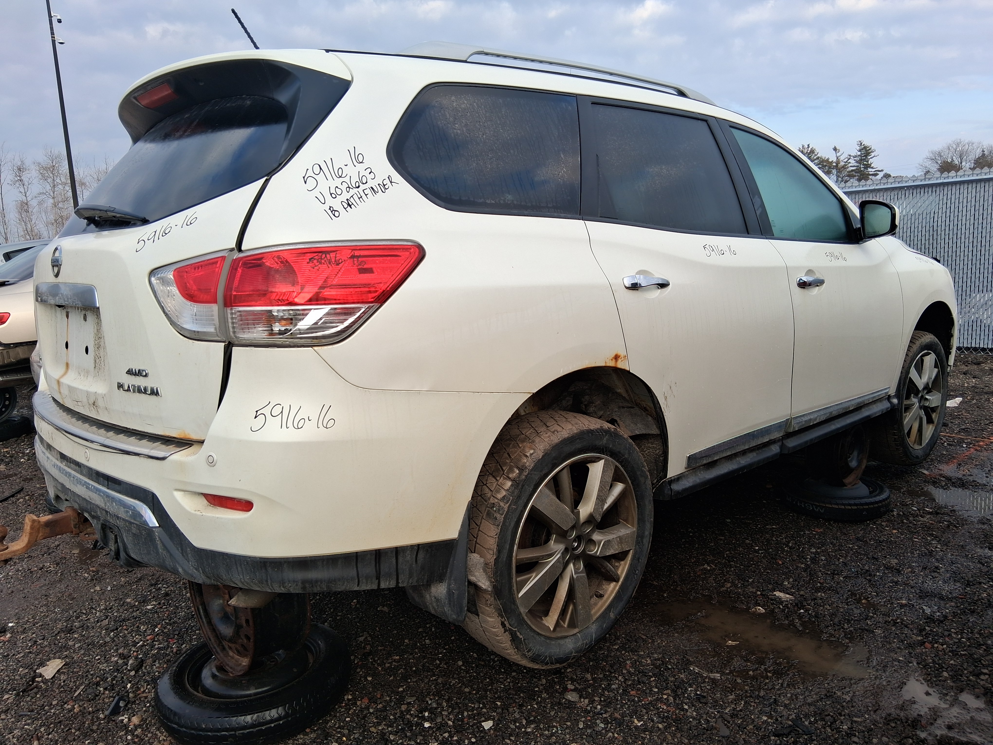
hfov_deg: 67.3
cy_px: 372
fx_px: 746
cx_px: 496
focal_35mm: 26
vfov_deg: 53.1
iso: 25
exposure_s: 1/196
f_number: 1.8
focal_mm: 3.98
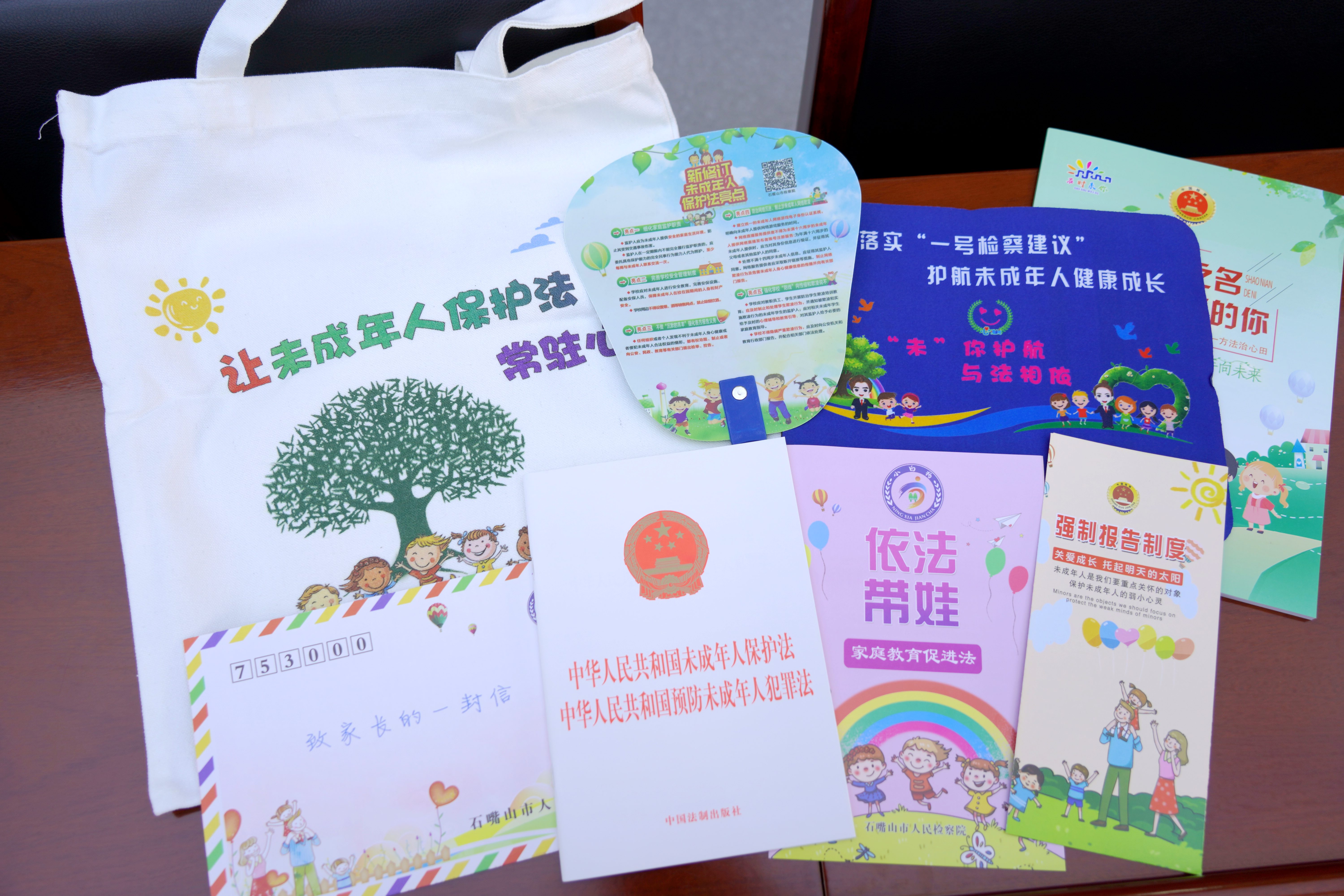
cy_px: 448
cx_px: 672
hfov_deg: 63.7
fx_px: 1083
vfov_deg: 45.0
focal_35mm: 29
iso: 100
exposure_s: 1/40
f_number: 4.5
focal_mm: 29
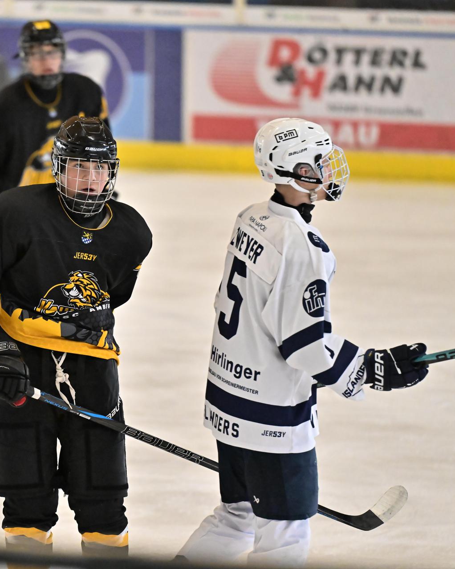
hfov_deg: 5.5
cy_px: 284
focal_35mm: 282
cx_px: 75
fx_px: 4748
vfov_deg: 6.9
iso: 6400
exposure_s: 1/1250
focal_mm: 200
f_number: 2.8
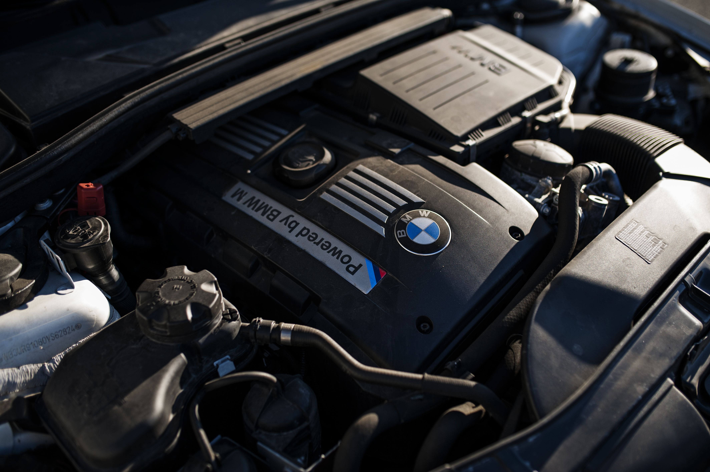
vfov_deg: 37.8
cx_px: 355
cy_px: 236
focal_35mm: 35
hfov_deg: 54.5
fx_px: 690
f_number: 2.2
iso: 100
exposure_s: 1/1250
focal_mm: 35
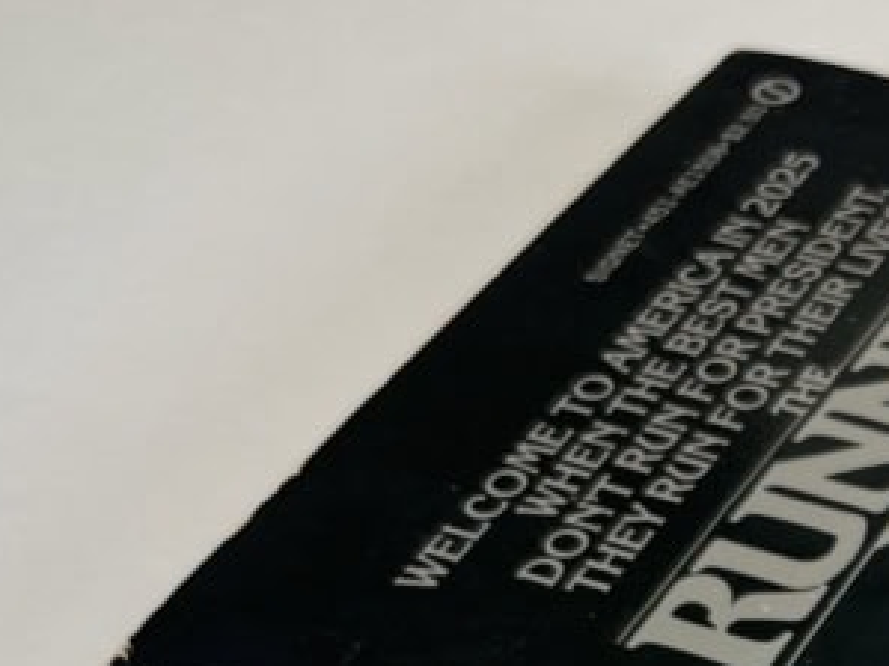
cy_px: 898
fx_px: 2285
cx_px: 1264
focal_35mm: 89
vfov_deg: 15.7
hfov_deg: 19.6
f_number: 1.6
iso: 32
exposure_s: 1/123
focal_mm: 4.2
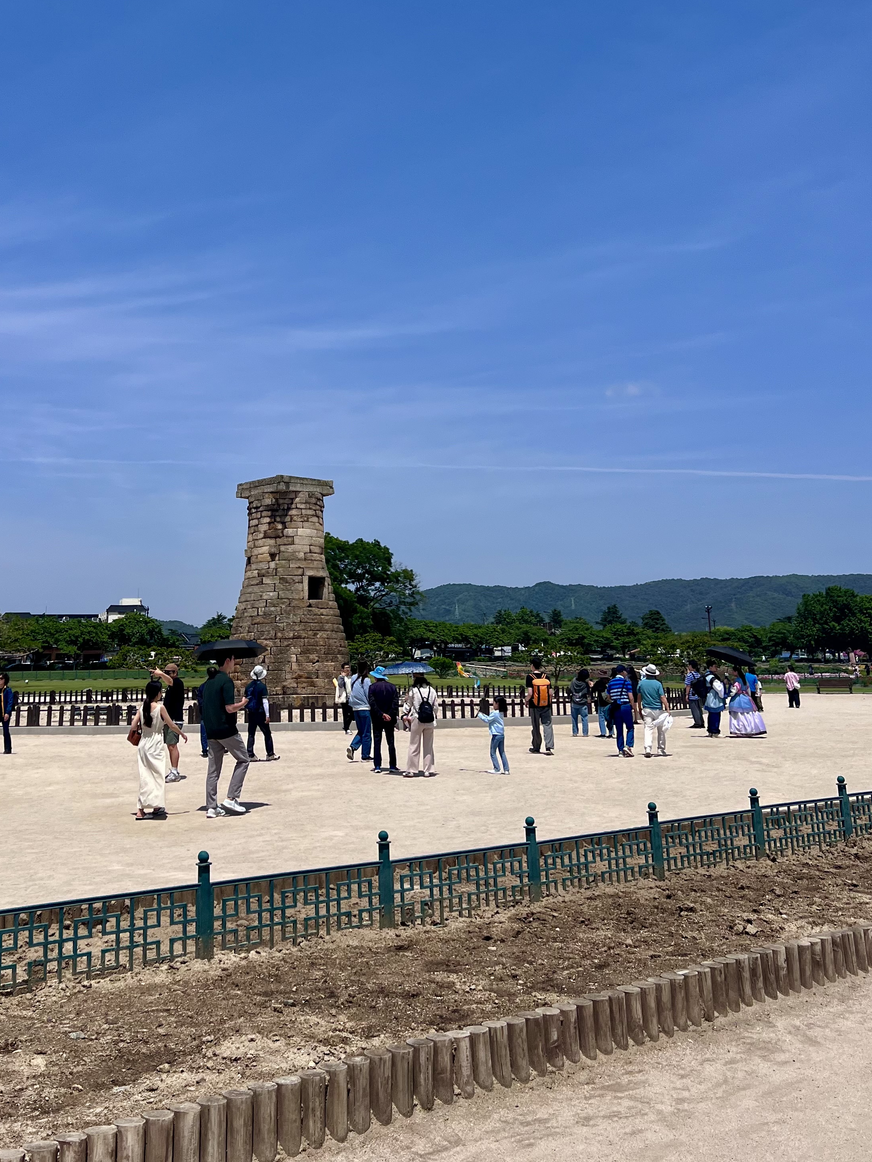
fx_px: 1209
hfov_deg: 39.4
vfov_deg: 50.5
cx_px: 338
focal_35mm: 36
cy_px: 396
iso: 50
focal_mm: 5.7
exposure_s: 1/8000
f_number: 1.5
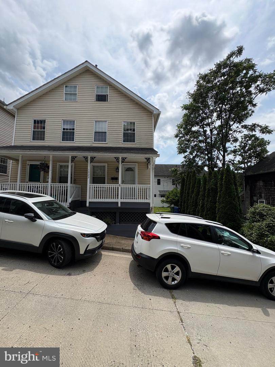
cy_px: 184
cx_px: 138
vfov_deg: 102.1
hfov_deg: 85.7
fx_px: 148
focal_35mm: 14
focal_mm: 2.22
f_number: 2.2
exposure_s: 1/2146
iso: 64
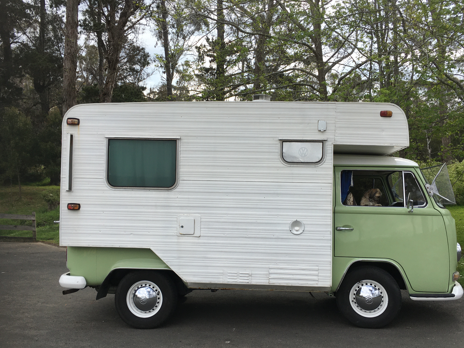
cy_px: 189
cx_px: 243
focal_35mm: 34
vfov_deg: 41.8
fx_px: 456
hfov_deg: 53.9
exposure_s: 1/651
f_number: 2.2
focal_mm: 4.15
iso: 25
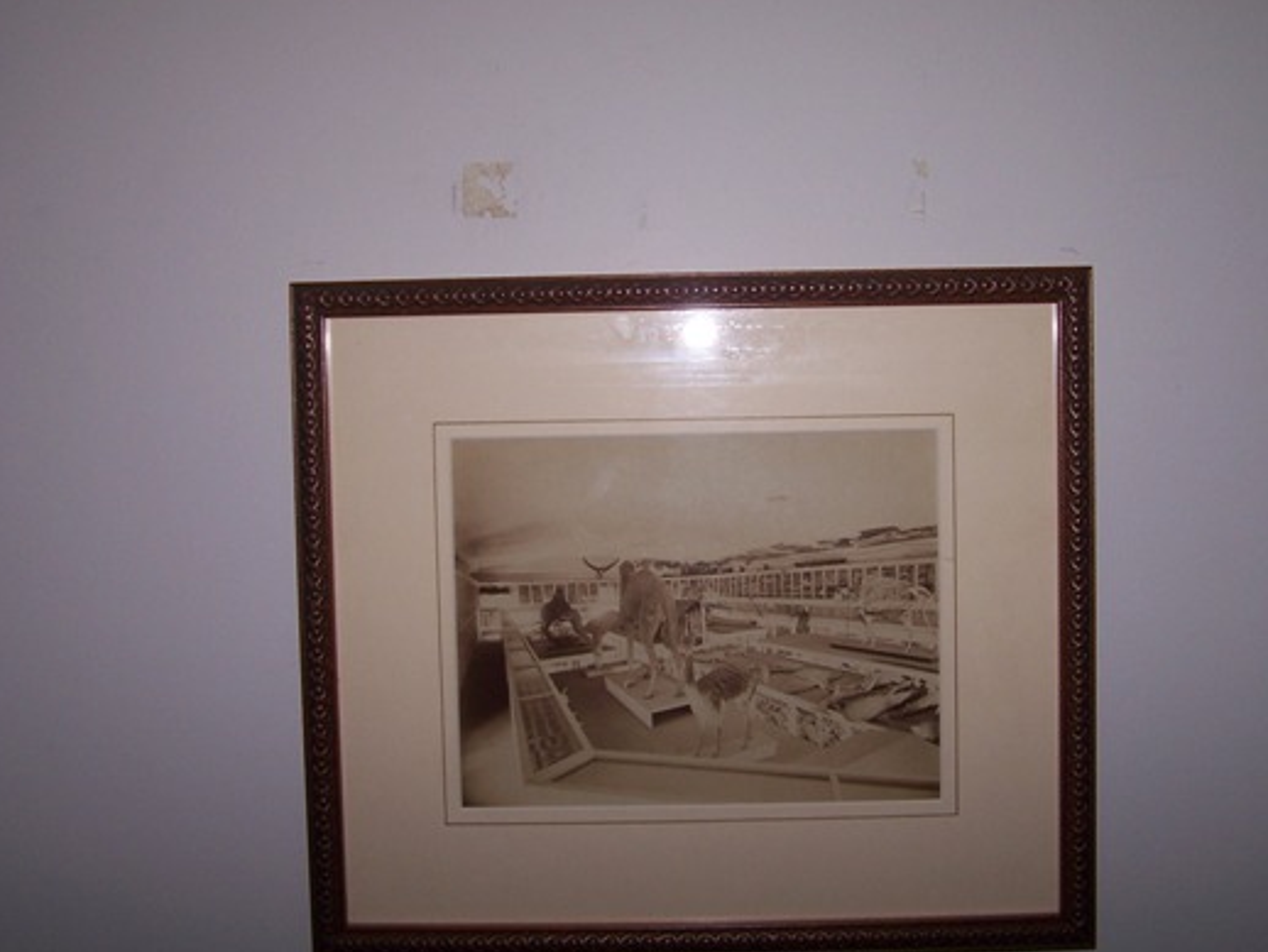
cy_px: 426
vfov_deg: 32.9
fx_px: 1612
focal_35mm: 44
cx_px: 715
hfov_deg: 42.8
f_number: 2.8
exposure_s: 1/60
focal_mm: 6.3
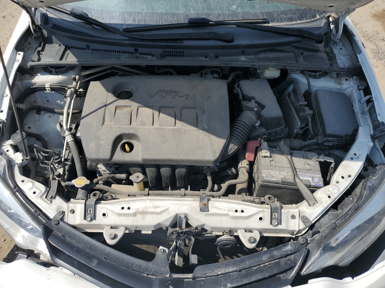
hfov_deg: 67.3
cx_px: 192
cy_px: 144
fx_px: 289
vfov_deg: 53.1
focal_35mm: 26
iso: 50
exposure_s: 1/5000
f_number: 1.5
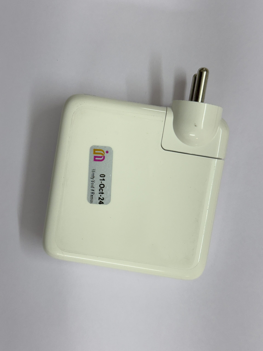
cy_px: 176
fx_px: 486
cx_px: 132
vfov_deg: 39.7
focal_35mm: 48
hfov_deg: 30.3
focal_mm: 6.76
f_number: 1.78
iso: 50
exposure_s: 1/121
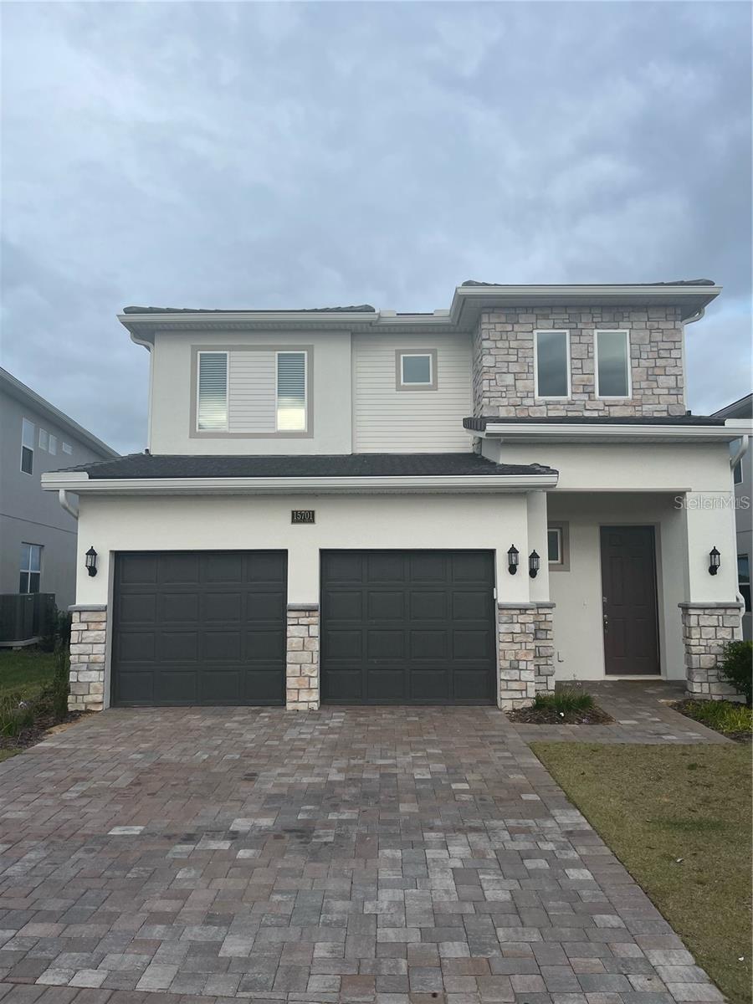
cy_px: 502
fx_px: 725
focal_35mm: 25
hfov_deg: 54.9
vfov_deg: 69.4
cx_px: 376
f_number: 1.6
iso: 32
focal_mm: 5.1
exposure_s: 1/2165
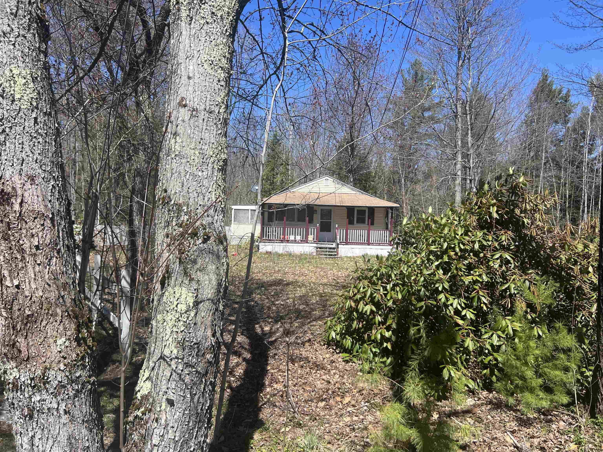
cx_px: 302
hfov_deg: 67.3
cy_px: 226
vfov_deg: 53.1
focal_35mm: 26
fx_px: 453
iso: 50
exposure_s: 1/2695
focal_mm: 5.7
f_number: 1.5
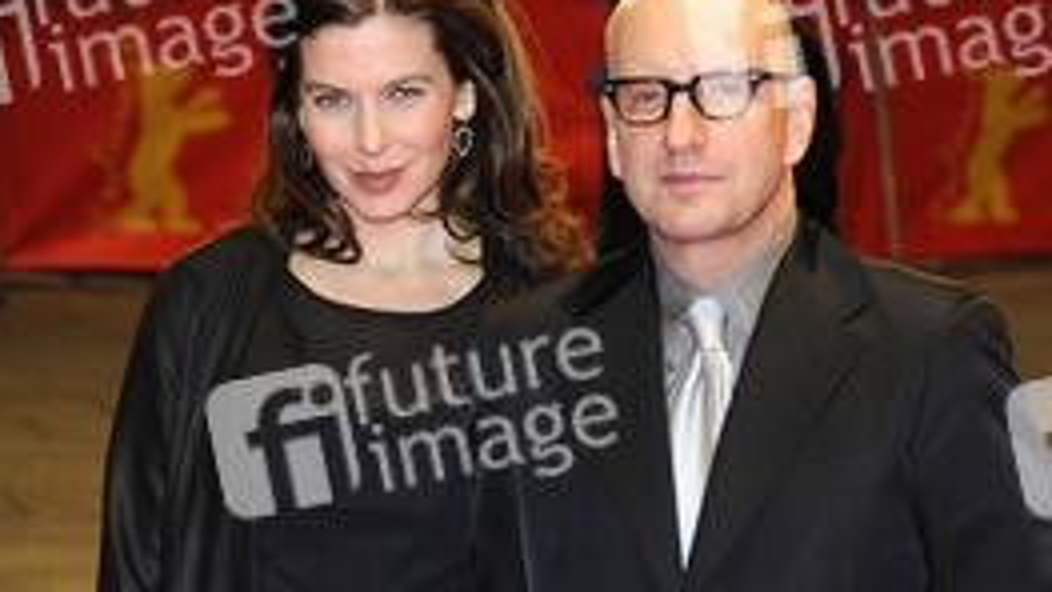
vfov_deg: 7.2
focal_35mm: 167
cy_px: 624
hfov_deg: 12.9
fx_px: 4659
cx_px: 528
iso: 1250
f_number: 5.6
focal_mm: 105
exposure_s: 1/200
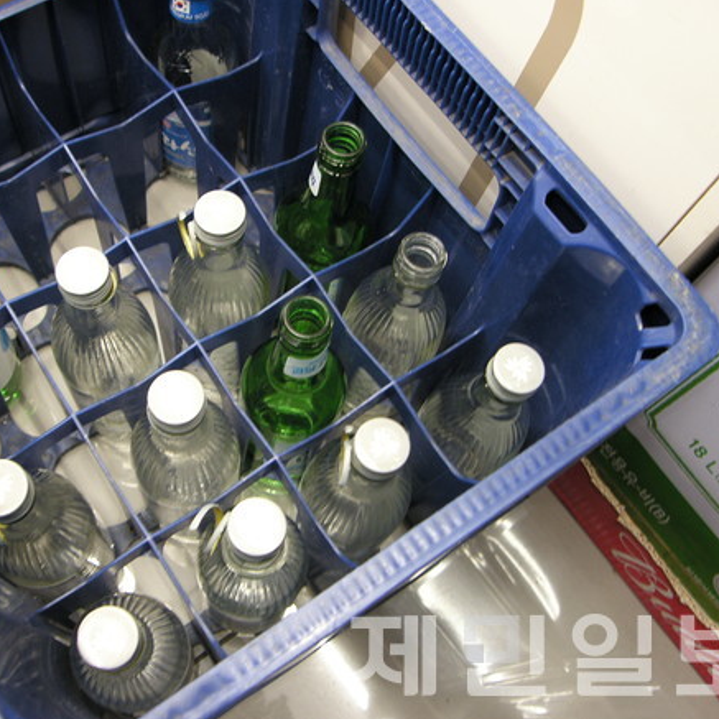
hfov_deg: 48.2
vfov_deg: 48.4
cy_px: 350
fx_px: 799
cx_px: 293
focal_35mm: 34
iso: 100
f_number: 2.2
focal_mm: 7.4
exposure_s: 1/10
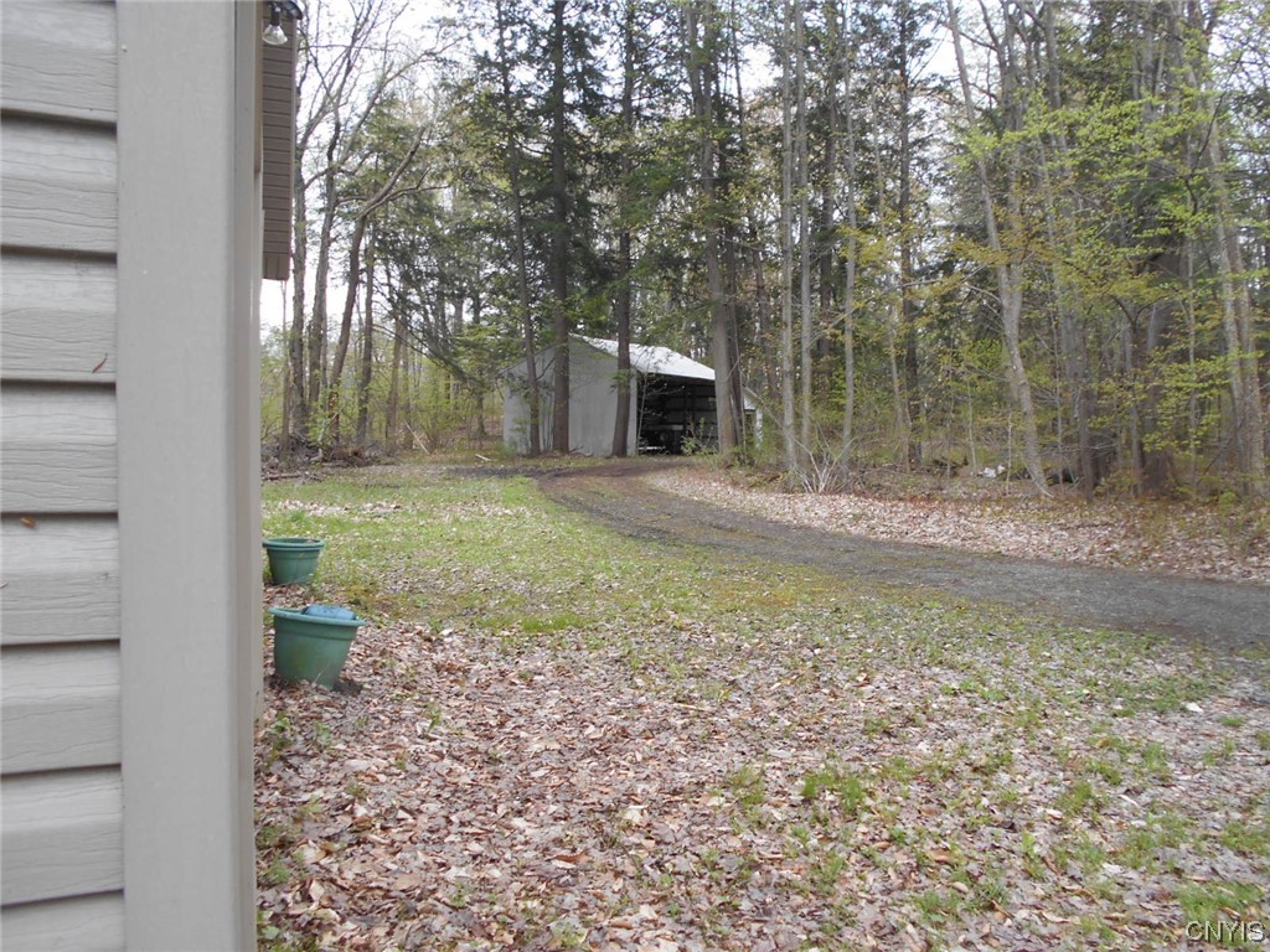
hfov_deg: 67.3
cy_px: 476
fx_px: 954
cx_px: 635
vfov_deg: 53.1
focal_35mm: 26
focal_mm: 4.6
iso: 80
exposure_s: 1/40
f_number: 3.2
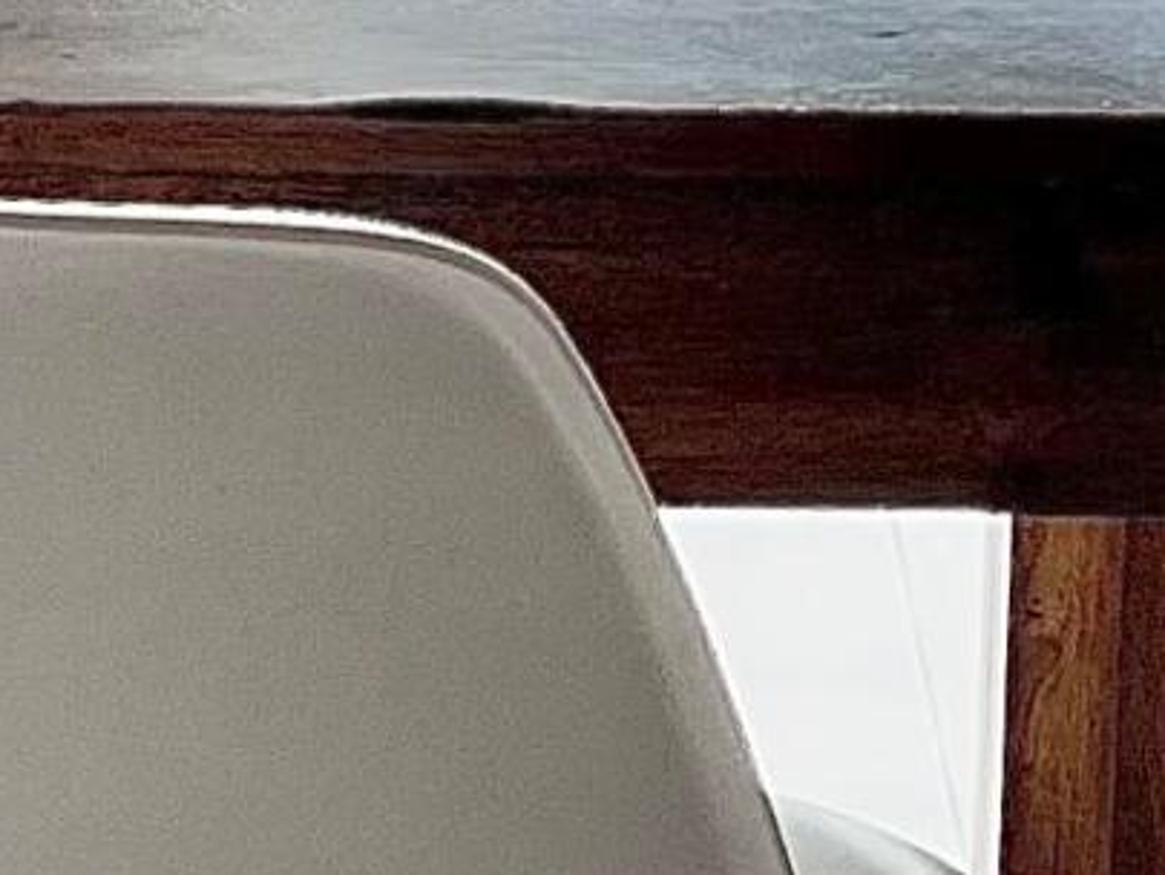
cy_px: -1324
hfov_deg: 10.7
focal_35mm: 185
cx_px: 454
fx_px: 6228
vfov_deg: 7.4
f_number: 1.6
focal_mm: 4.2
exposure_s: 1/633
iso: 32
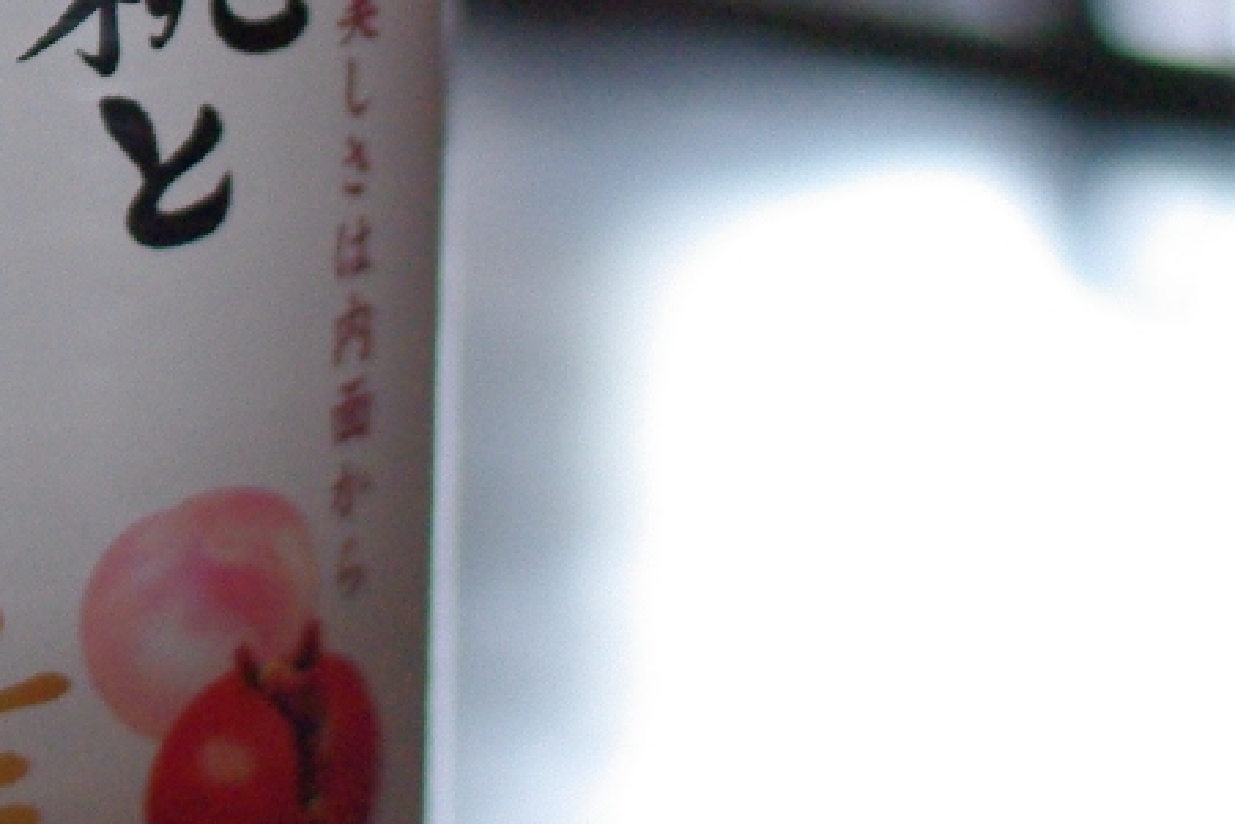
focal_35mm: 182
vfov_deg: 7.5
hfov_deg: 11.0
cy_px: -170
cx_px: -353
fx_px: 6245
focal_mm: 30
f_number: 2
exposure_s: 1/25
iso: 800
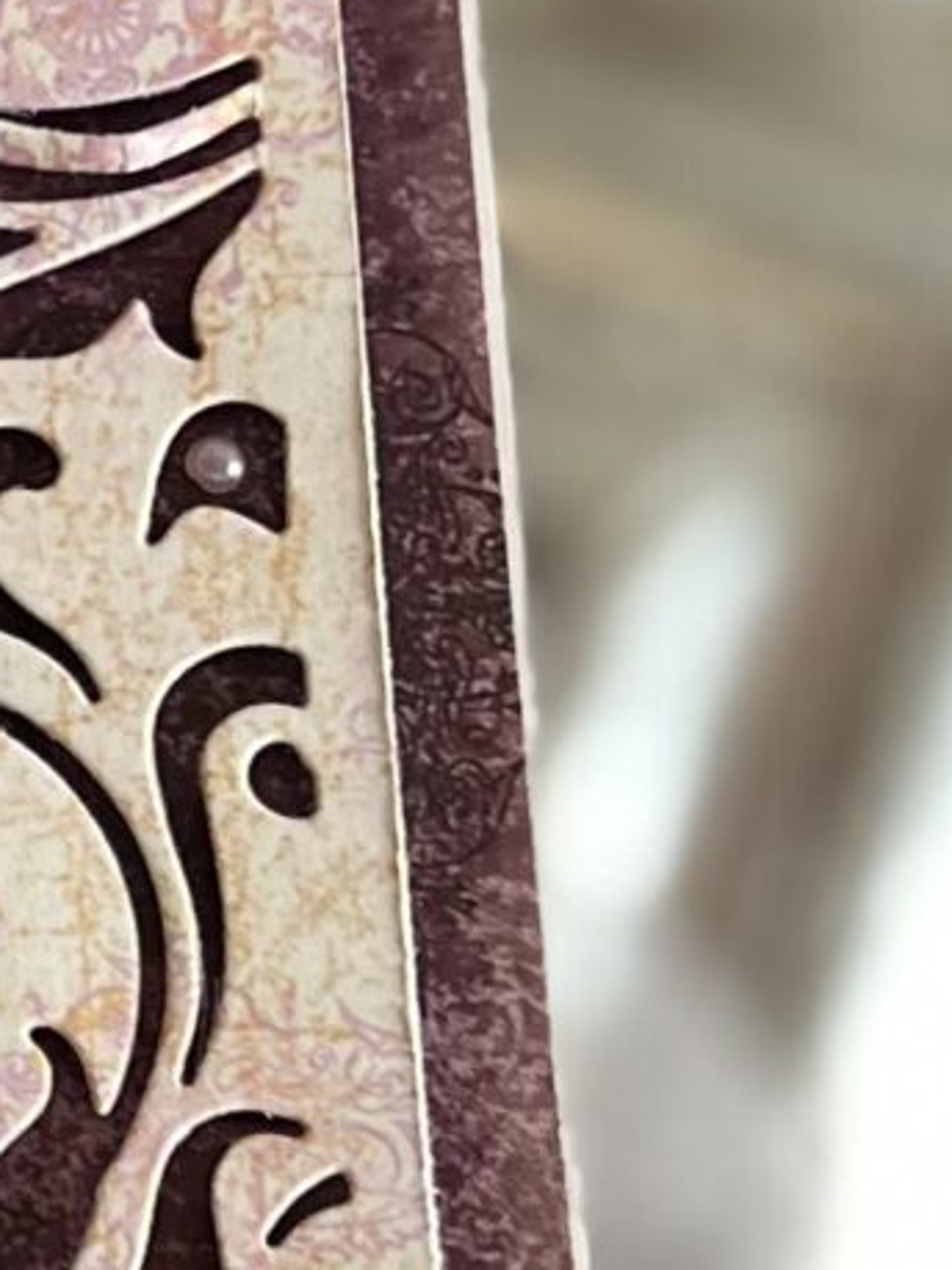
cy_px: 670
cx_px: -922
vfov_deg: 13.6
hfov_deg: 9.6
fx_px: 5319
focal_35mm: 145
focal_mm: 5.7
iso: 125
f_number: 1.5
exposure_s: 1/108
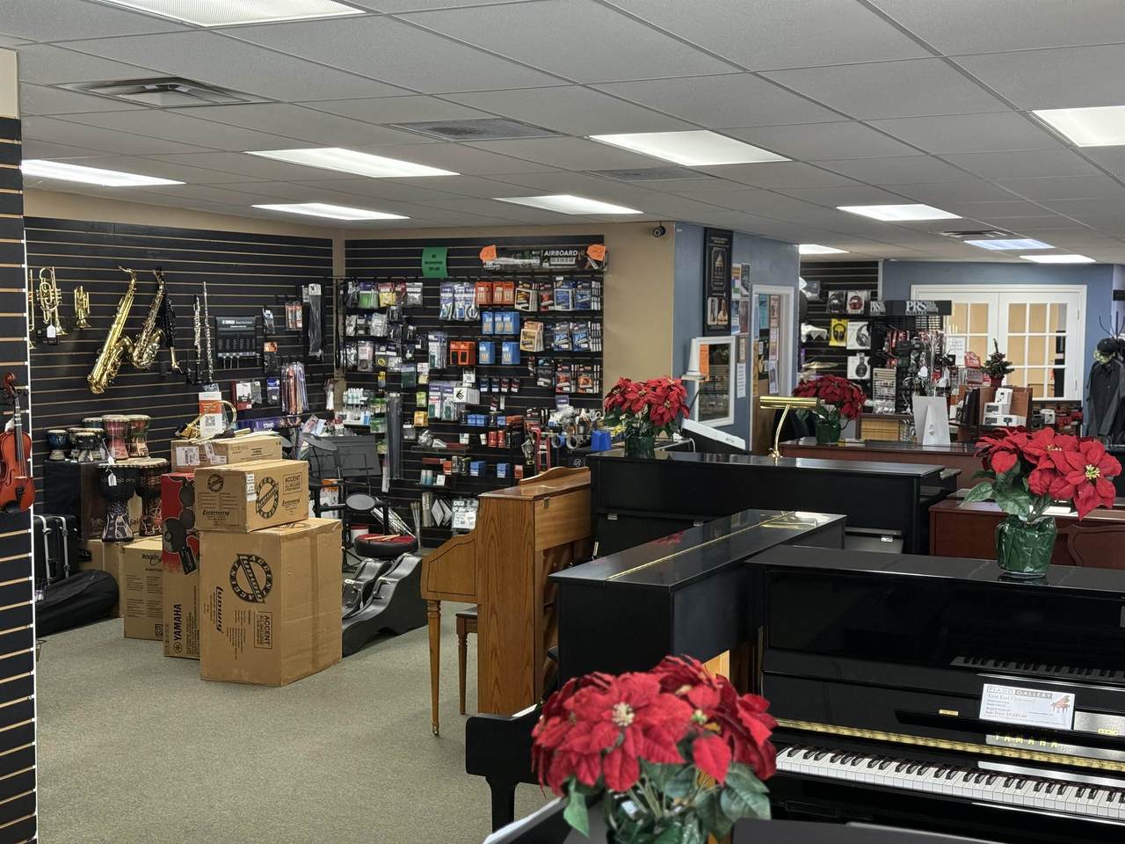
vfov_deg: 30.3
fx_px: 1560
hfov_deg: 39.7
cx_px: 562
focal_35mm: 48
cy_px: 422
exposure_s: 1/120
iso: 320
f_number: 1.78
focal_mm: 6.76
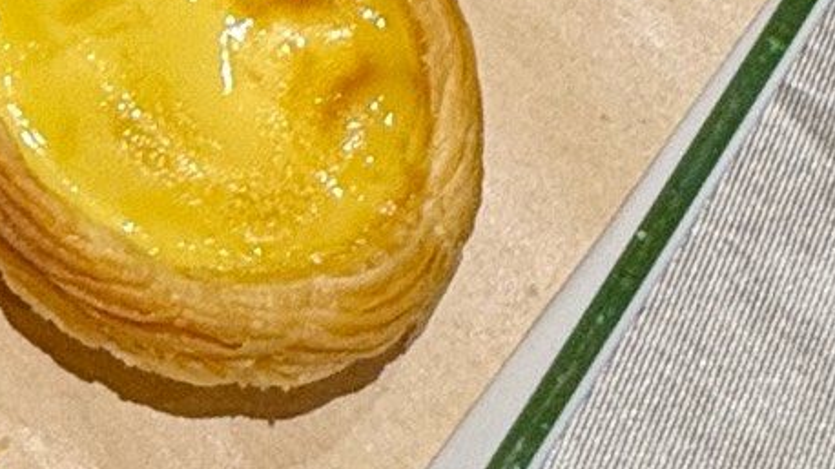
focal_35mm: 91
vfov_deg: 9.2
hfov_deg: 18.2
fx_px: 2014
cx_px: -693
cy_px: -1128
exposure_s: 1/100
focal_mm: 2.22
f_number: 2.2
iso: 64
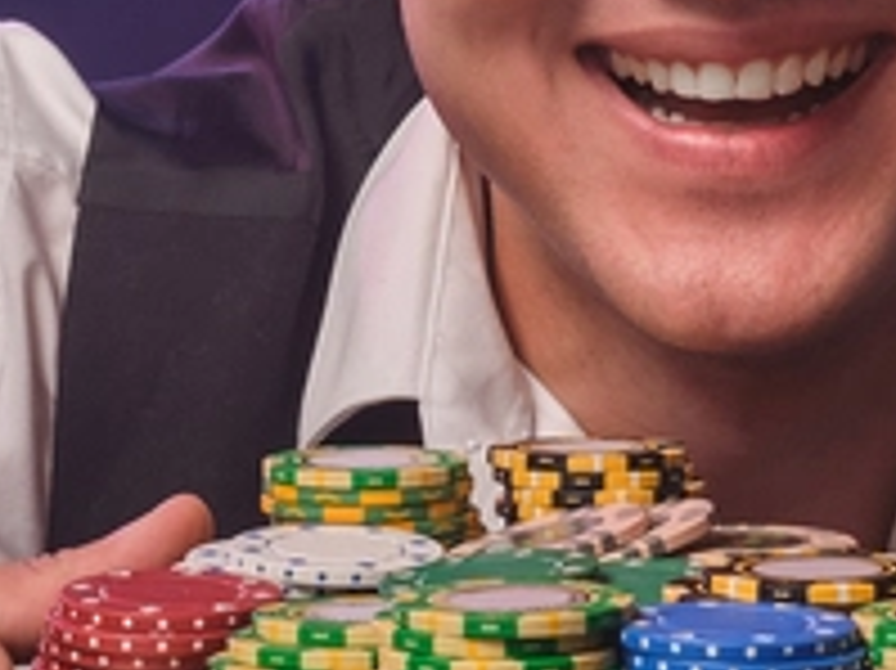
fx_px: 4475
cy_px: -112
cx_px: 718
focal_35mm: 173
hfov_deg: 11.4
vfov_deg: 8.5
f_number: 8
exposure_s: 1/125
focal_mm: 23
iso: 250
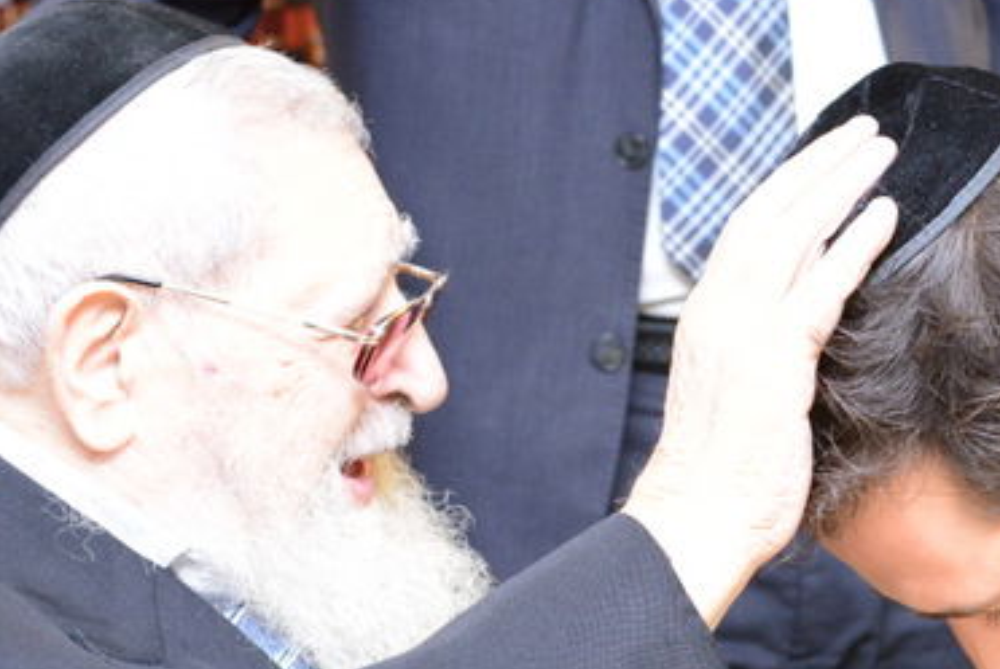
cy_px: 492
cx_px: 901
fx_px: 3365
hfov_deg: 16.7
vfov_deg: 11.3
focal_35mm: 121
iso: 3200
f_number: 5
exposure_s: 1/50
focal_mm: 44
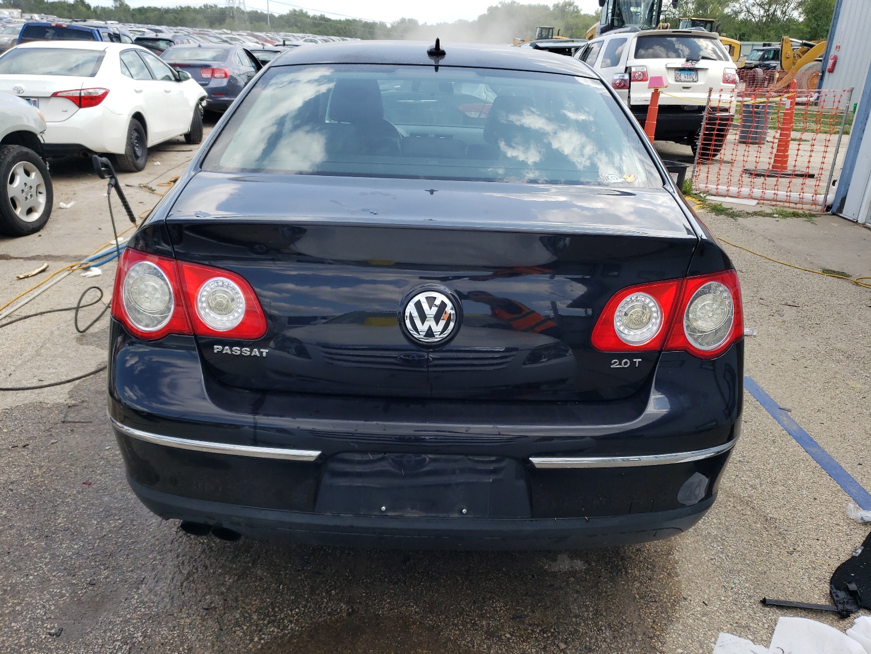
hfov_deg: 65.3
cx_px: 425
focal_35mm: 27
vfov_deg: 51.4
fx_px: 679
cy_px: 321
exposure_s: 1/1250
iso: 50
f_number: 1.5
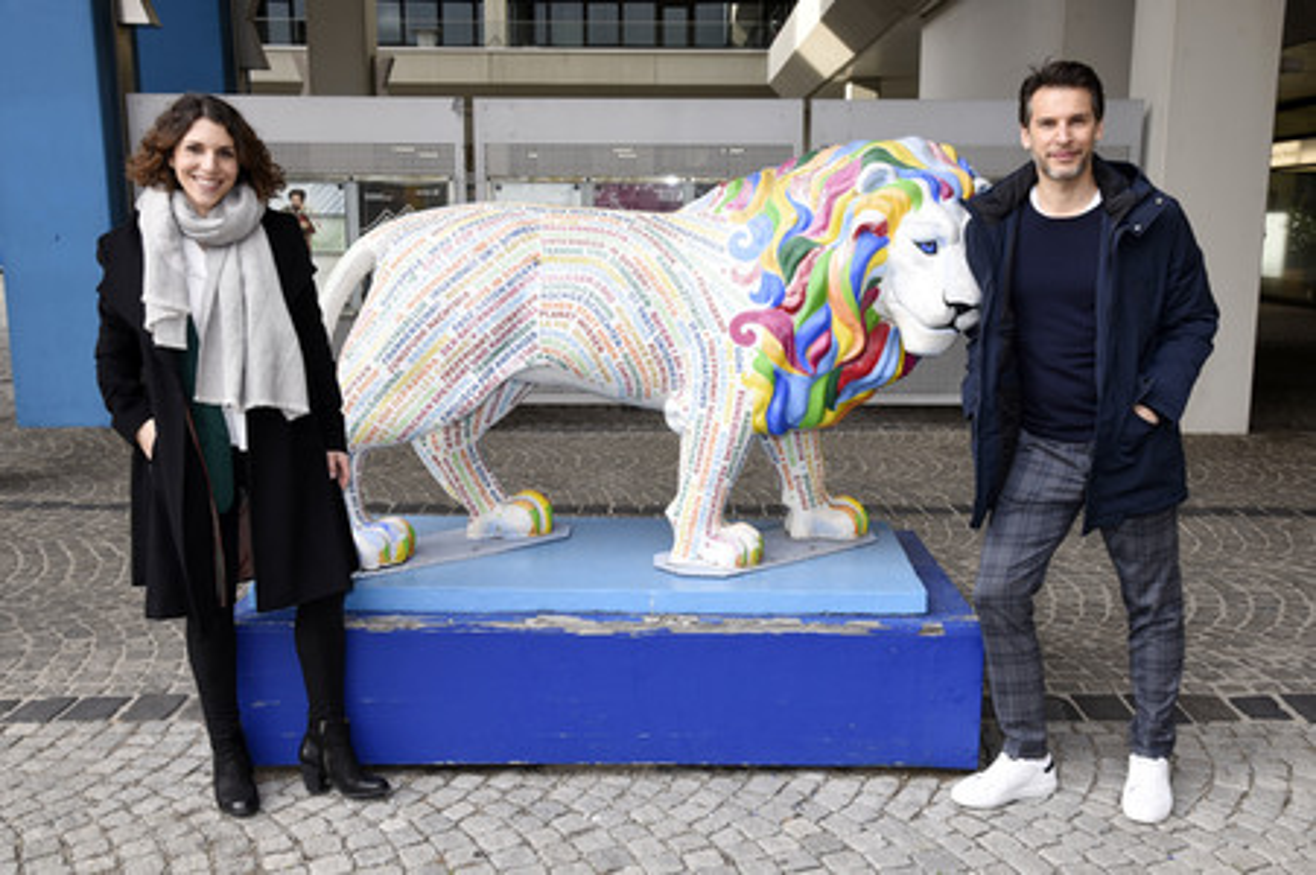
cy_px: 438
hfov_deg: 55.8
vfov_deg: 38.8
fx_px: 1242
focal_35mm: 34
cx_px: 658
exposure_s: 1/160
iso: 640
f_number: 8
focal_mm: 34
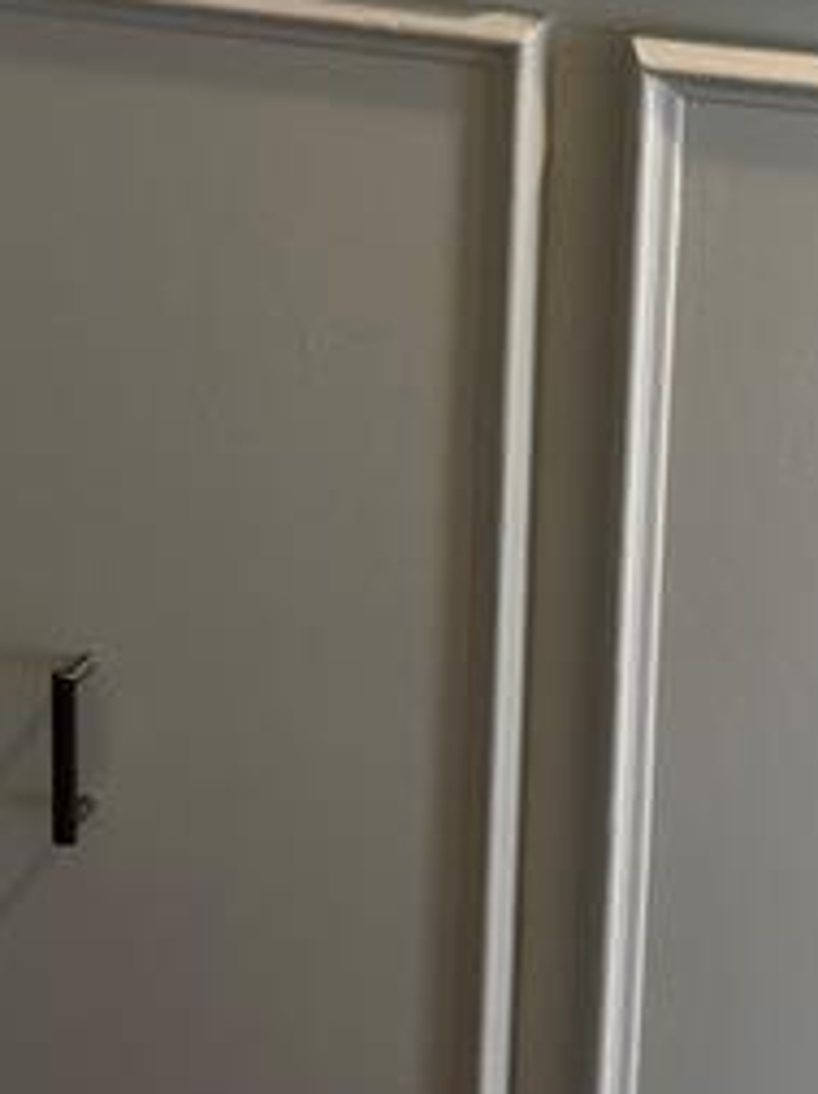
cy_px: -238
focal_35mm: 76
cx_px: 1091
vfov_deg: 23.4
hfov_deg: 18.0
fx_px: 2401
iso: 80
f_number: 1.6
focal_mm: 5.1
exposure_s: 1/60
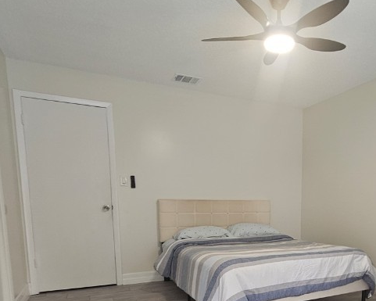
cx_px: 286
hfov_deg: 60.2
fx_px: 301
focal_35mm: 27
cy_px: 242
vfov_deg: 50.0
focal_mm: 2.2
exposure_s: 1/60
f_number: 2.2
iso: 160
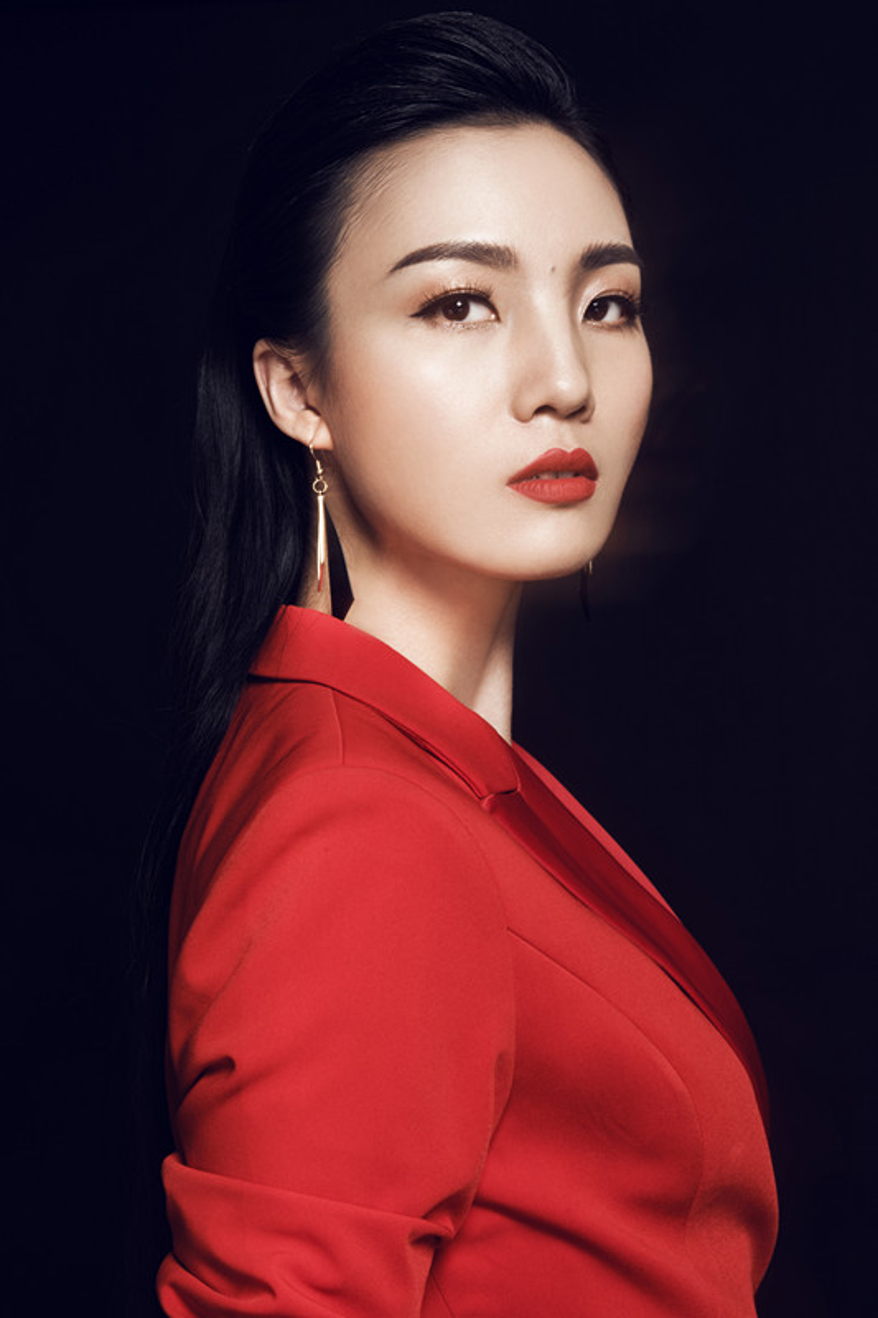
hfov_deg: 19.4
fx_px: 2562
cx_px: 439
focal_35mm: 70
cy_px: 659
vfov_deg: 28.8
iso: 200
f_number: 22
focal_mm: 70
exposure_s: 1/2
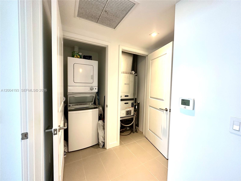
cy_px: 90
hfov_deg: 102.1
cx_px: 120
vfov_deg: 85.7
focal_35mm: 14
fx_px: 97
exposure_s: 1/60
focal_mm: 2.22
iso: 250
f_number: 2.2
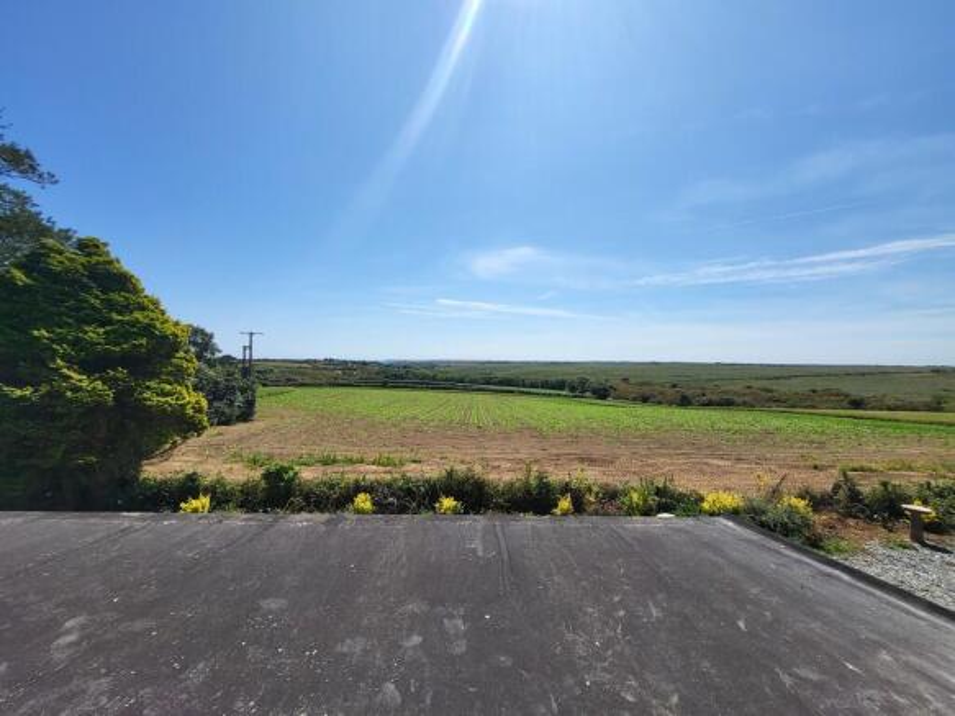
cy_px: 358
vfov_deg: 89.9
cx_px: 478
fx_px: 359
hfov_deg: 106.2
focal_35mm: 13
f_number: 2.2
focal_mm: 1.74
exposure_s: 1/1588
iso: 32
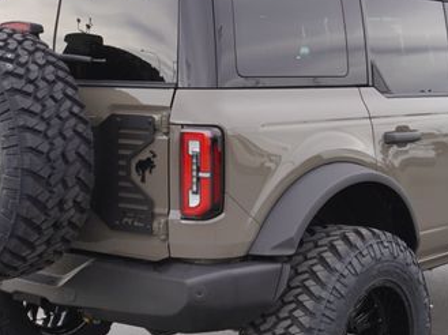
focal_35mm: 76
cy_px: 206
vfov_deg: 19.3
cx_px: 260
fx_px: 982
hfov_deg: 25.7
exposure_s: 1/80
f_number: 5
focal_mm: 27
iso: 100
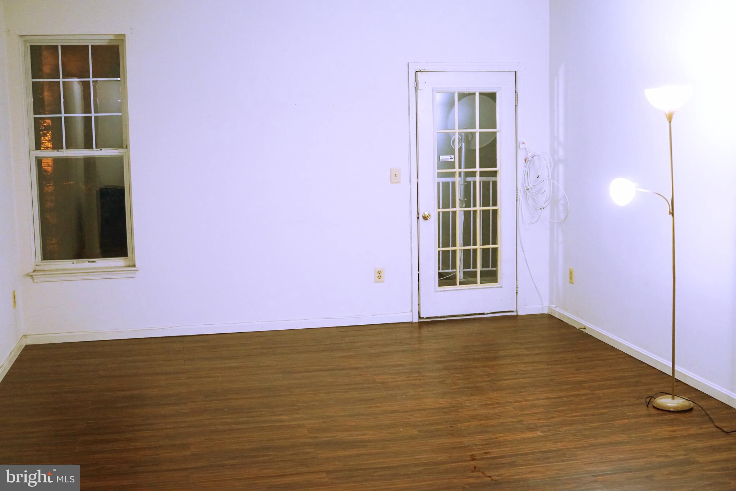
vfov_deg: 29.9
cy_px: 246
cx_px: 368
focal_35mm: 45
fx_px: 920
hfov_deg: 43.6
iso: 1600
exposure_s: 1/160
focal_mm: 30
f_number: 3.2
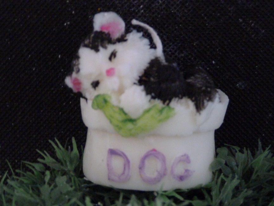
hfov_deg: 15.2
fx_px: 1029
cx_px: 137
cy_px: 103
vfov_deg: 11.4
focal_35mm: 130
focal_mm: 23.5
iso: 800
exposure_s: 1/8
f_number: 3.6
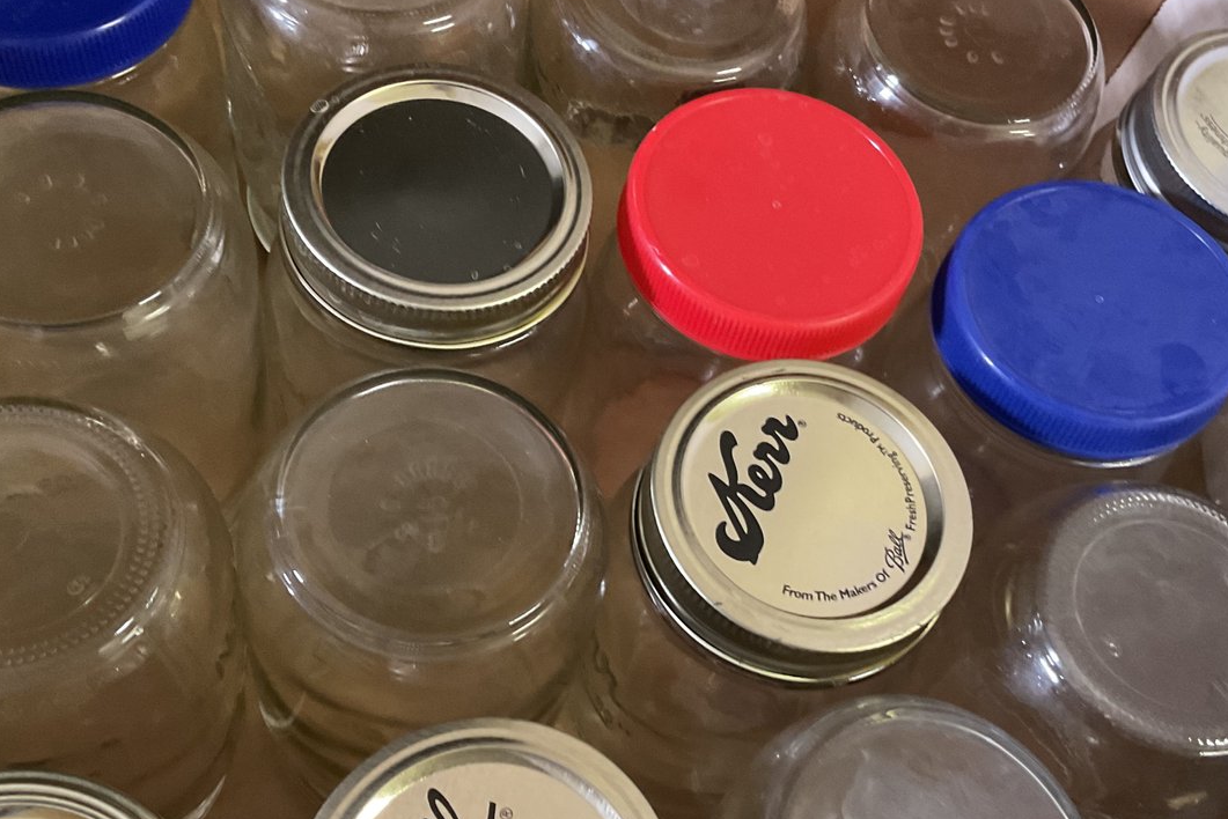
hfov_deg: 45.4
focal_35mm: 43
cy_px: 461
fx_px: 1467
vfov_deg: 31.2
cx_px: 628
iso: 250
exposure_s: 1/40
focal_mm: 3
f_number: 1.8
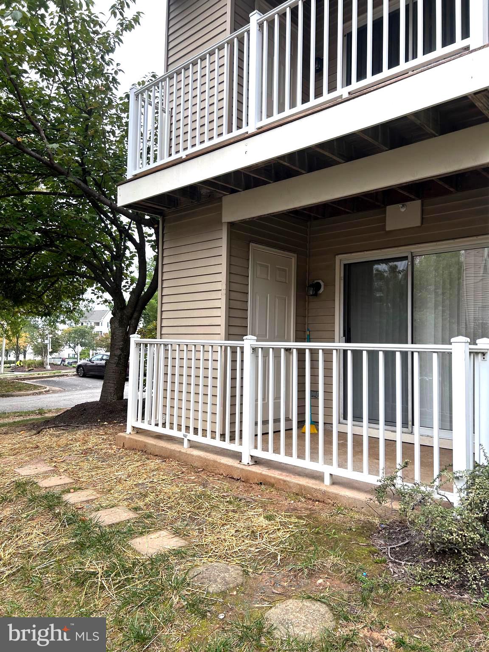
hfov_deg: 53.1
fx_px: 490
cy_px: 326
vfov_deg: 67.3
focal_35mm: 26
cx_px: 244
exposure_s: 1/121
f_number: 1.5
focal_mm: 5.7
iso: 40
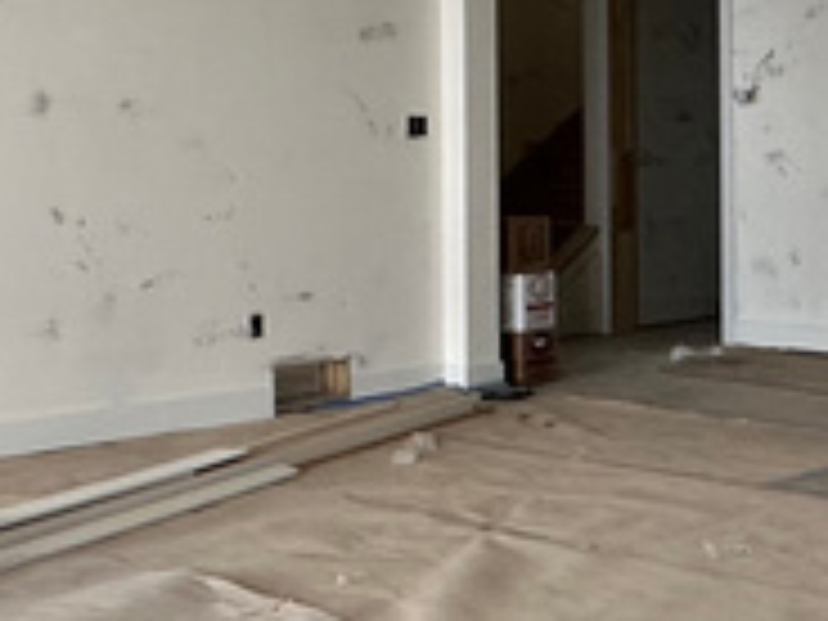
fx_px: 1866
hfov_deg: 23.5
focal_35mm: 78
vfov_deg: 18.7
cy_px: 130
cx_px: 909
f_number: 2.2
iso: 160
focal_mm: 2.22
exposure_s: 1/99
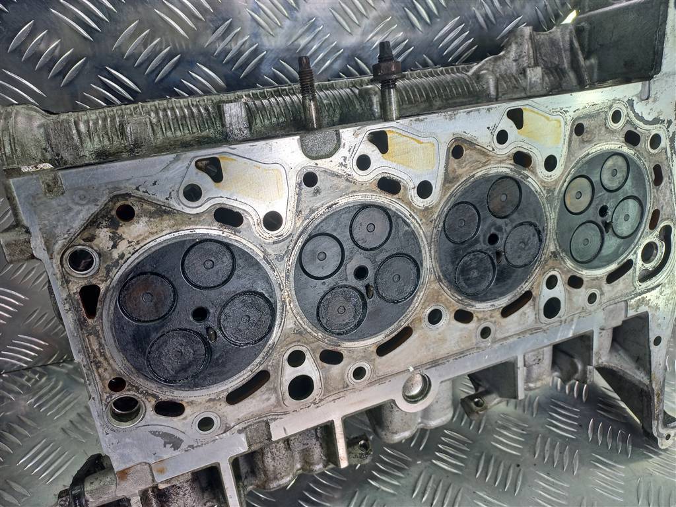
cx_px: 338
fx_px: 488
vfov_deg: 54.9
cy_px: 254
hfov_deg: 69.4
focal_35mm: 25
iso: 25
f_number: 1.8
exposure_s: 1/50
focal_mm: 4.6
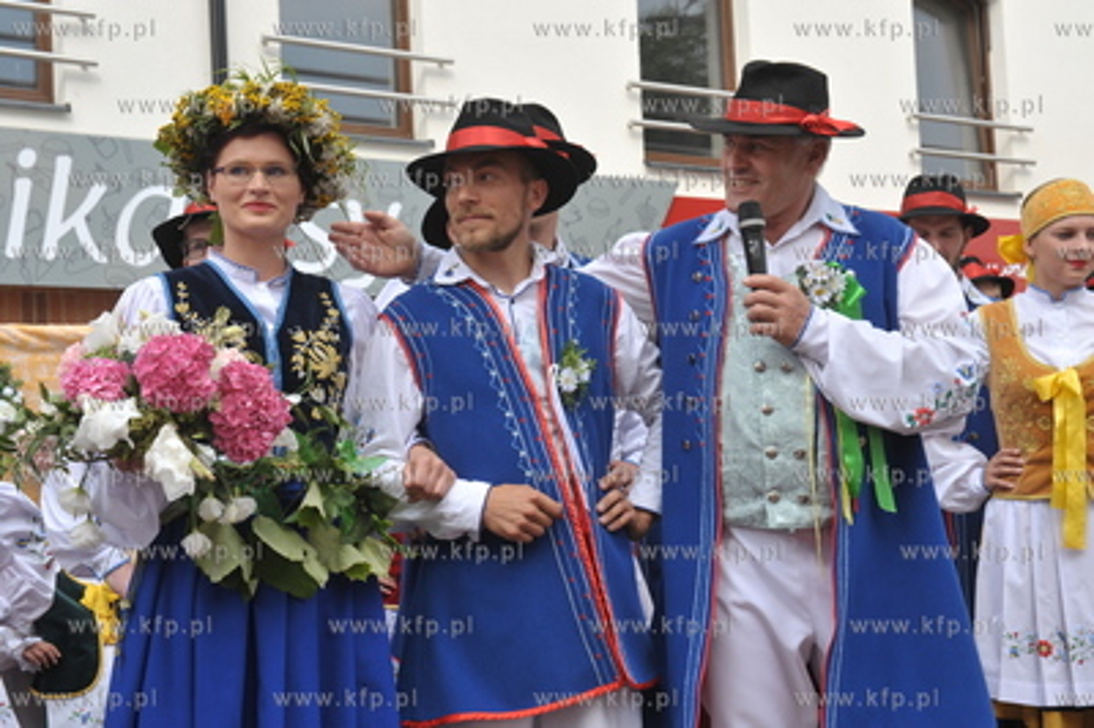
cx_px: 547
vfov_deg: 23.3
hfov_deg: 34.5
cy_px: 364
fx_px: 1761
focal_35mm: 58
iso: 400
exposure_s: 1/200
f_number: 9
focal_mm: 58
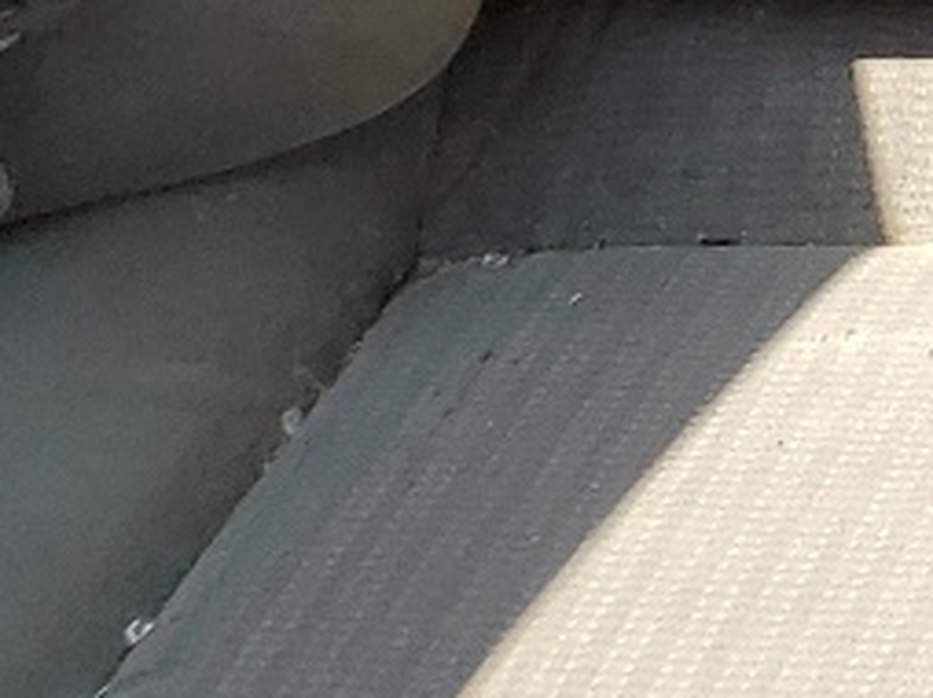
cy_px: -1425
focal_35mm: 164
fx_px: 4416
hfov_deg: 9.6
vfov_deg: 7.8
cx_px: 2726
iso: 50
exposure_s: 1/385
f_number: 1.5
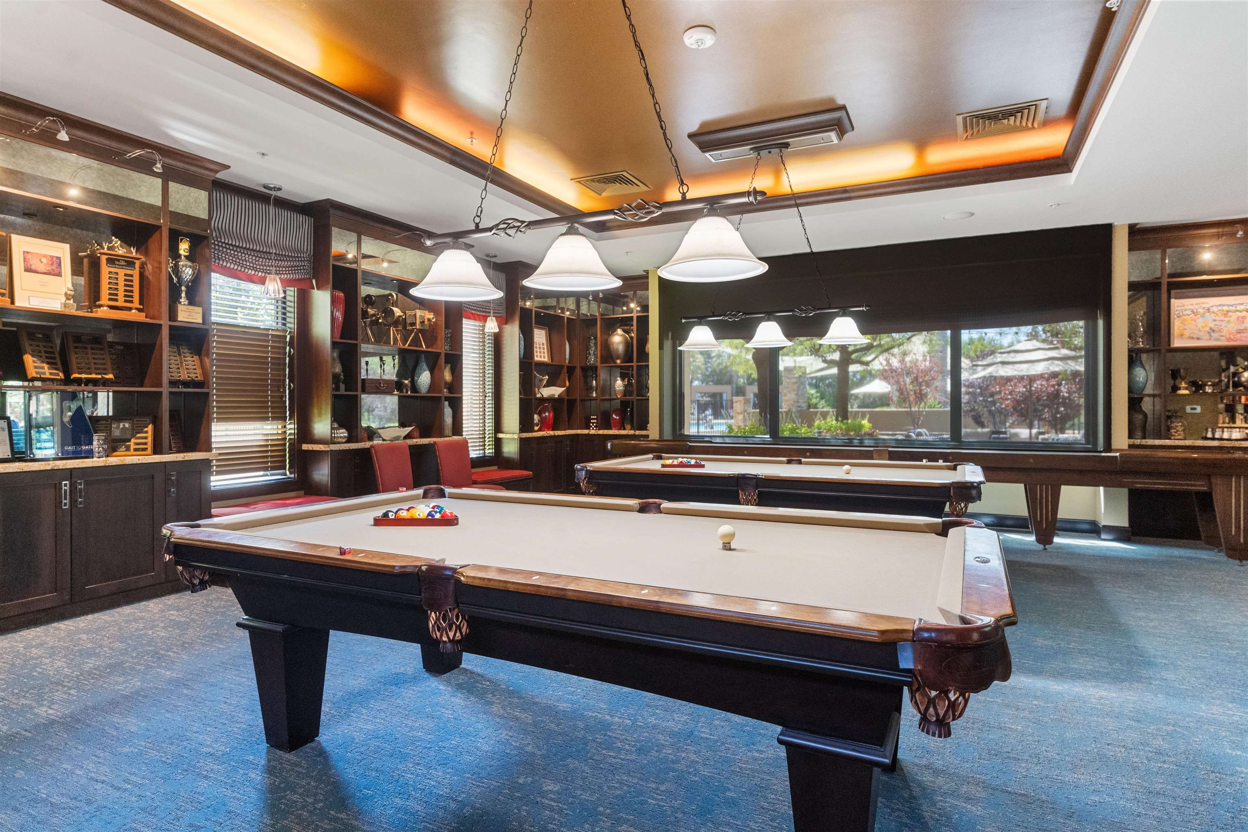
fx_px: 693
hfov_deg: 84.0
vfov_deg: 61.9
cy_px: 416
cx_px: 624
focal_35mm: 20
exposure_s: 1/30
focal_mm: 20
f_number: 5.6
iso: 10000
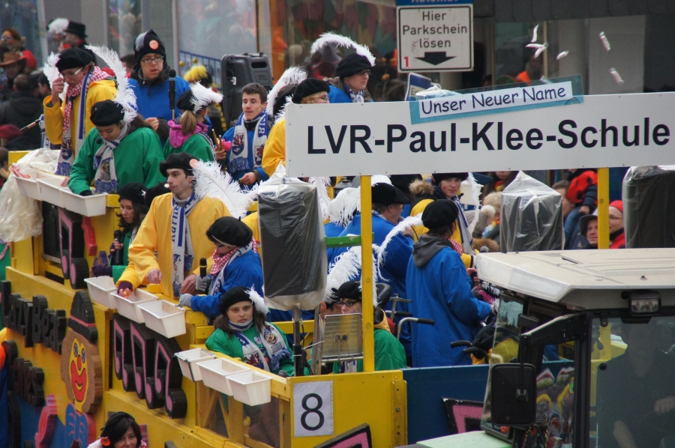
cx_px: 338
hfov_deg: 6.9
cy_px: 224
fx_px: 5619
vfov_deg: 4.6
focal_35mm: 300
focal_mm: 200
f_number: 6.3
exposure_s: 1/250
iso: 1600
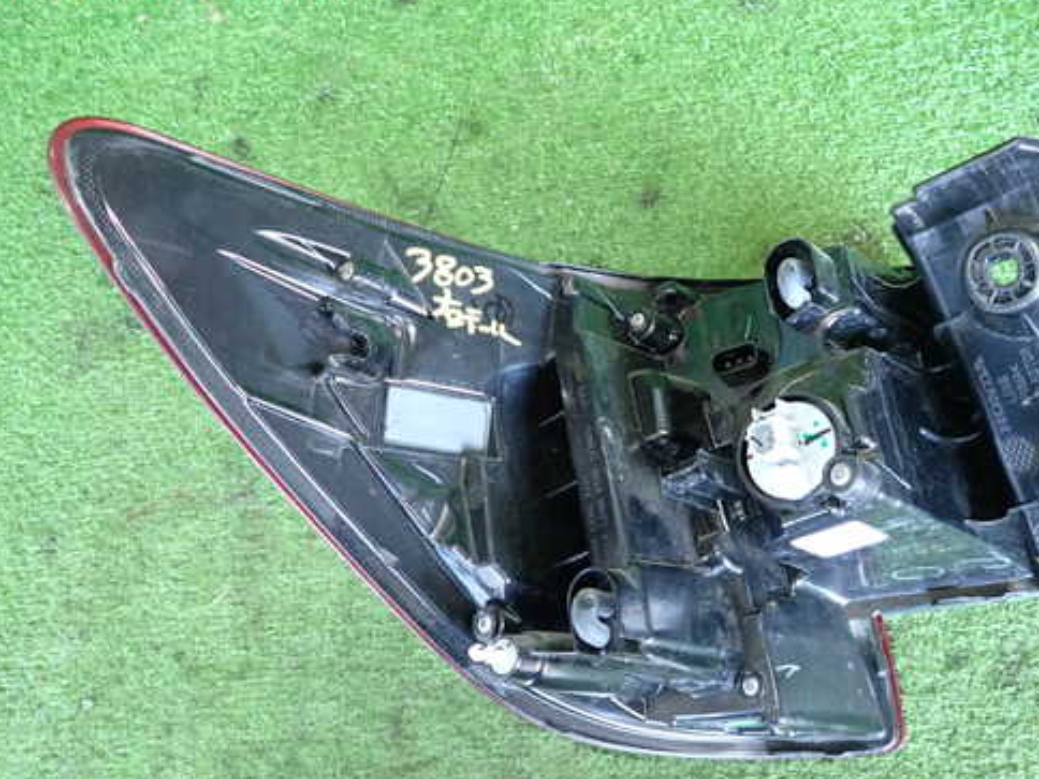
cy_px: 433
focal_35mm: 31
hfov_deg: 58.1
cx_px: 599
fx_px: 930
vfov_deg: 45.4
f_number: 2
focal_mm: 4.5
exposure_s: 1/30
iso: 250
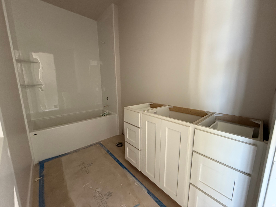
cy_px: 104
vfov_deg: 85.7
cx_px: 138
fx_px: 112
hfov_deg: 102.1
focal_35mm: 14
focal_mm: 2.22
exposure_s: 1/60
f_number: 2.2
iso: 500
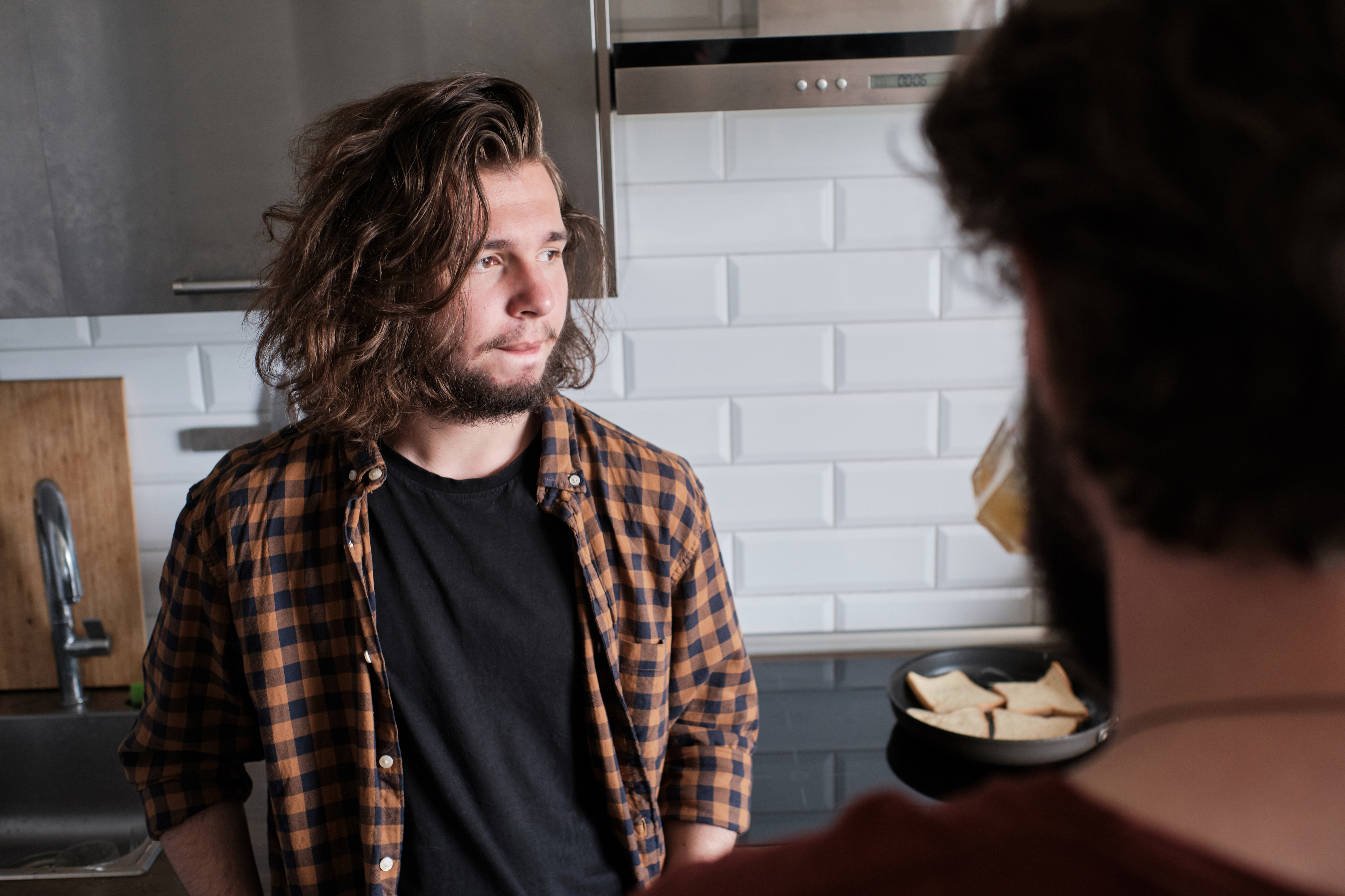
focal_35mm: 35
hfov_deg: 54.4
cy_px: 448
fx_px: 1308
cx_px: 672
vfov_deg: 37.9
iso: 400
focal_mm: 23
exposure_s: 1/125
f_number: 2.8
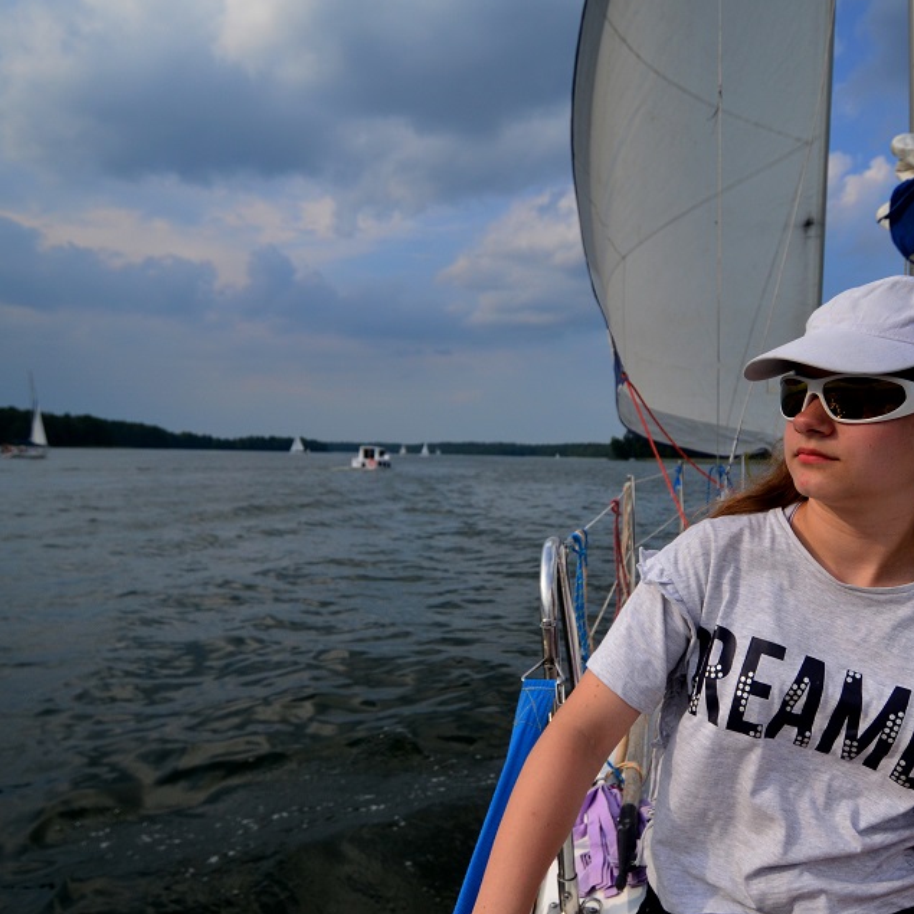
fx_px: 717
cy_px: 453
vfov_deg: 65.0
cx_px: 523
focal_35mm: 24
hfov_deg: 64.7
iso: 400
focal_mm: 12
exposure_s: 1/3200
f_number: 4
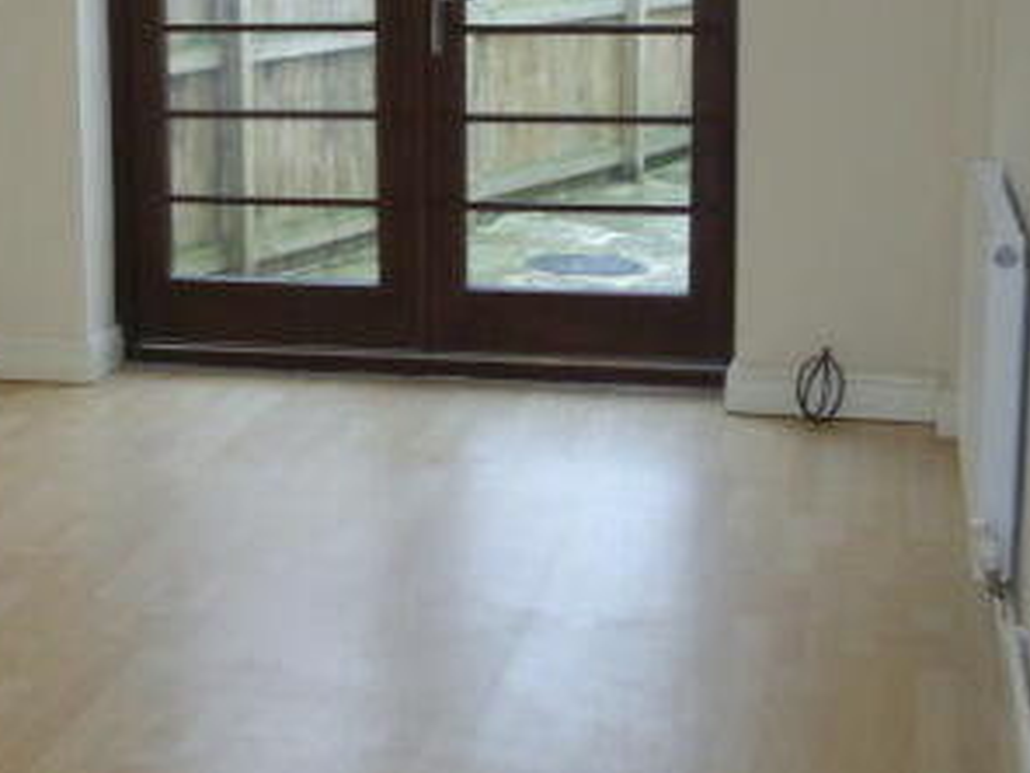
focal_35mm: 71
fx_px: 2113
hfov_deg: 27.0
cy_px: 221
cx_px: 238
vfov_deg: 20.6
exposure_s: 1/60
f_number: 2.7
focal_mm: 6
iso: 160
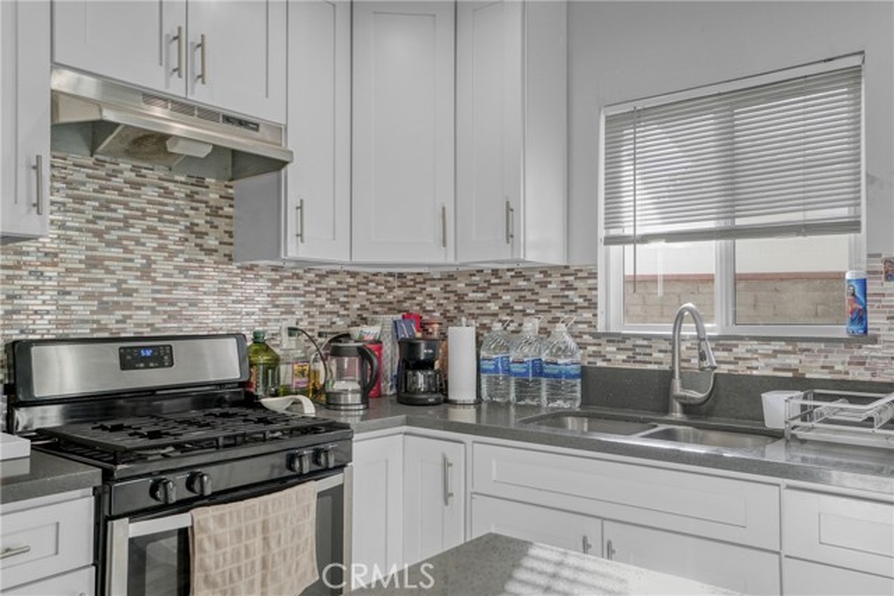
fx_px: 671
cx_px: 447
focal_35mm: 27
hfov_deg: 67.4
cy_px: 298
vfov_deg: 48.0
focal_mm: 18
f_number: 7.1
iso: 100
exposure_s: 1/50
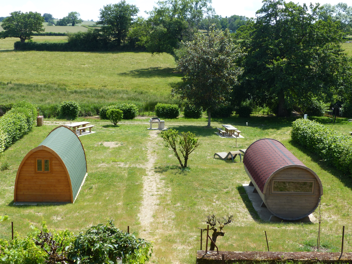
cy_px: 132
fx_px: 478
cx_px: 176
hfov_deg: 40.4
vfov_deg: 30.9
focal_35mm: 47
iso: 100
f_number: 4
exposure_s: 1/500
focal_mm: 8.4
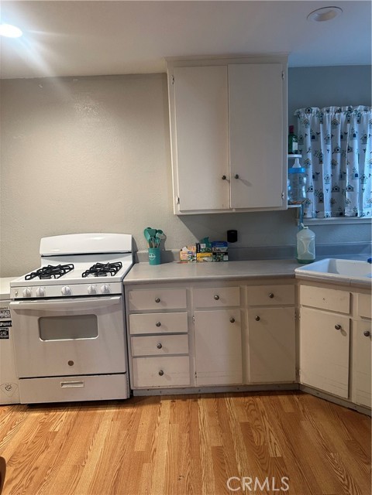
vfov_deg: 71.6
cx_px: 186
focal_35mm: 24
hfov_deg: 56.8
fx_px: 344
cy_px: 248
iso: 250
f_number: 1.78
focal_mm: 6.86
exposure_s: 1/60
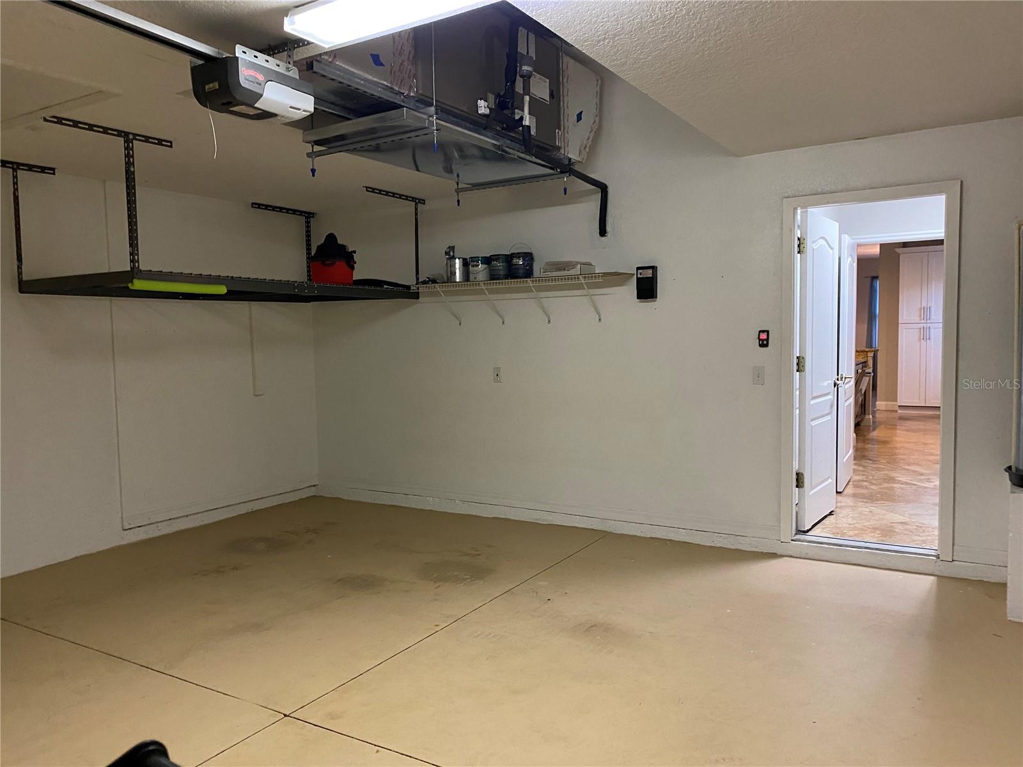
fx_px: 768
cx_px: 512
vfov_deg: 53.1
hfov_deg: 67.3
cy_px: 384
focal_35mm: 26
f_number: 1.8
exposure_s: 1/60
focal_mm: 4.25
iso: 400
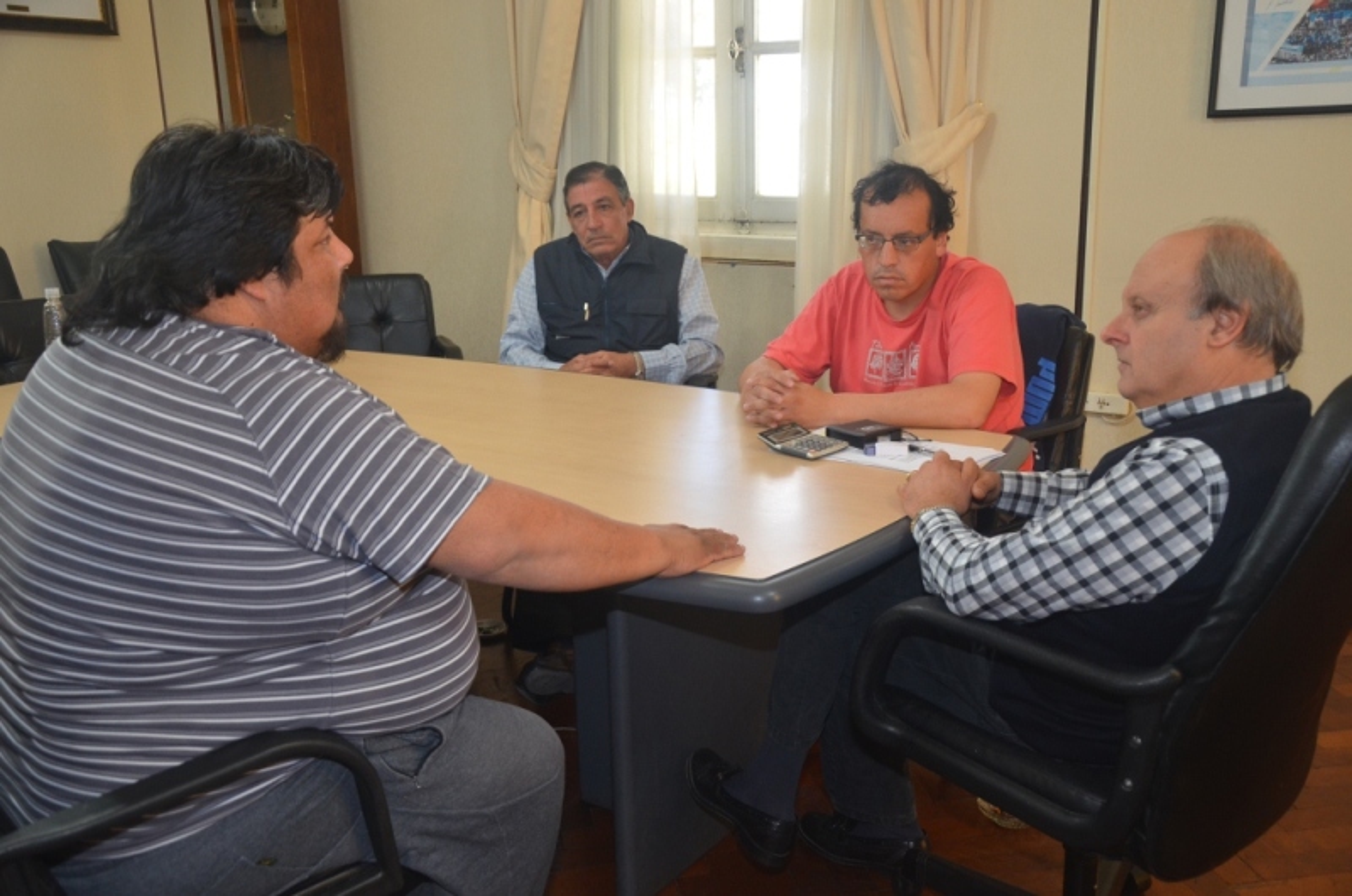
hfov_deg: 53.2
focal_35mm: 36
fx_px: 1349
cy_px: 448
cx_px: 676
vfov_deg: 36.7
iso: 560
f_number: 4
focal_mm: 24
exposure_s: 1/60
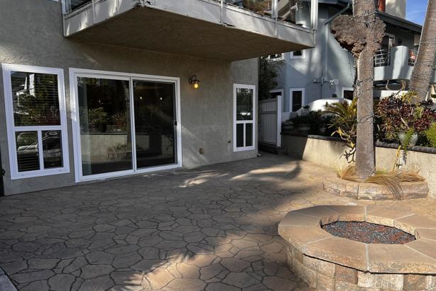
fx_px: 339
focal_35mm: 28
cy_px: 153
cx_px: 216
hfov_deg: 65.5
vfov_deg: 46.4
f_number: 1.5
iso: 50
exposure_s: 1/1751
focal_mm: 5.7
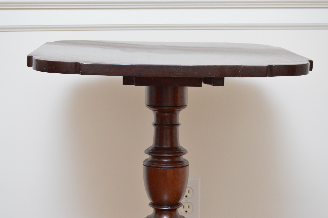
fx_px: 751
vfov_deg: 16.5
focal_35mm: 82
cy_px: 109
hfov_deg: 24.6
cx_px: 164
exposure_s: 1/80
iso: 1600
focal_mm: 55
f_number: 7.1
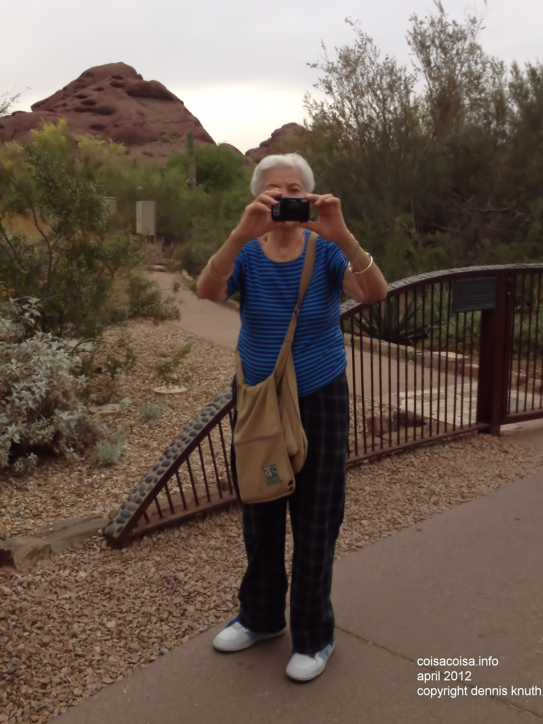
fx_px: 857
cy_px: 313
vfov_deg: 45.7
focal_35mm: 41
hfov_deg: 35.1
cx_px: 246
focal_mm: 4.28
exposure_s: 1/258
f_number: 2.4
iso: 64
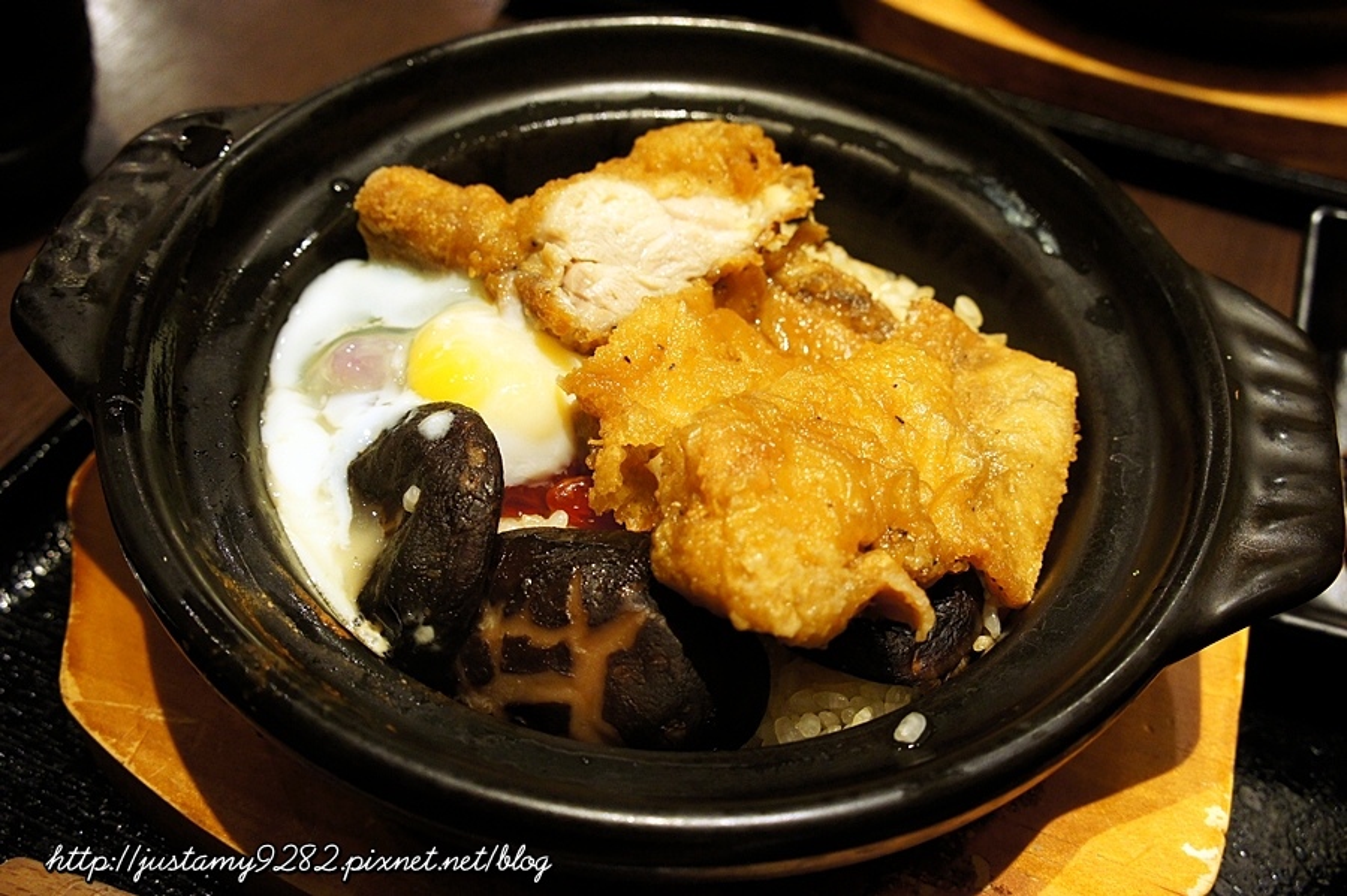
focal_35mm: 34
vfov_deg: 38.3
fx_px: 1290
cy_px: 448
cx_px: 674
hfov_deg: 55.1
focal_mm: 23
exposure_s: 1/40
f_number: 5.6
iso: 1600
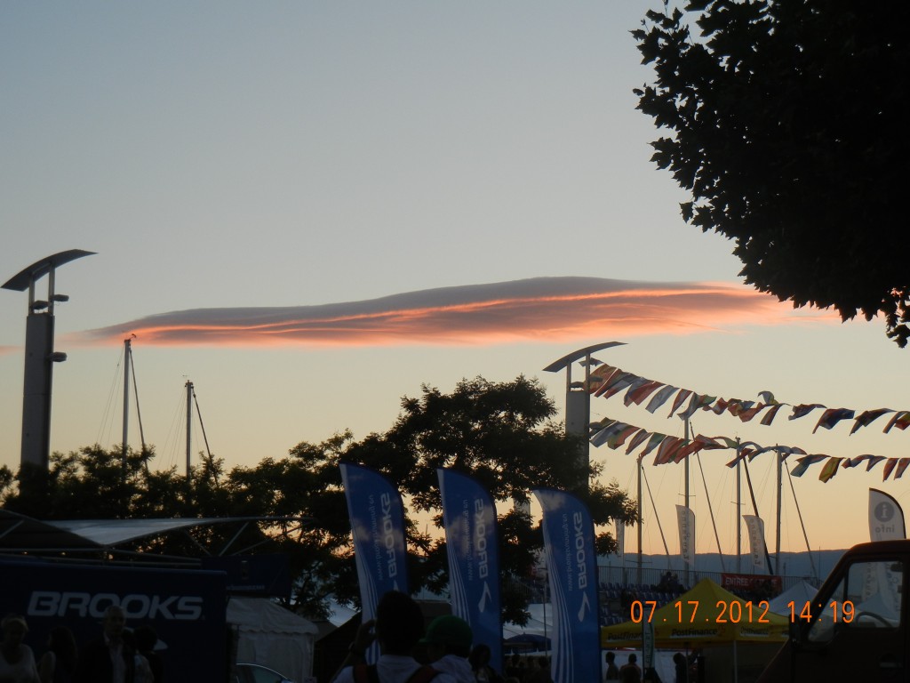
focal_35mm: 89
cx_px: 455
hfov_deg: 22.0
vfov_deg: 16.6
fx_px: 2340
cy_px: 342
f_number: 4.4
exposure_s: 1/176
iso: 160
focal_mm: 16
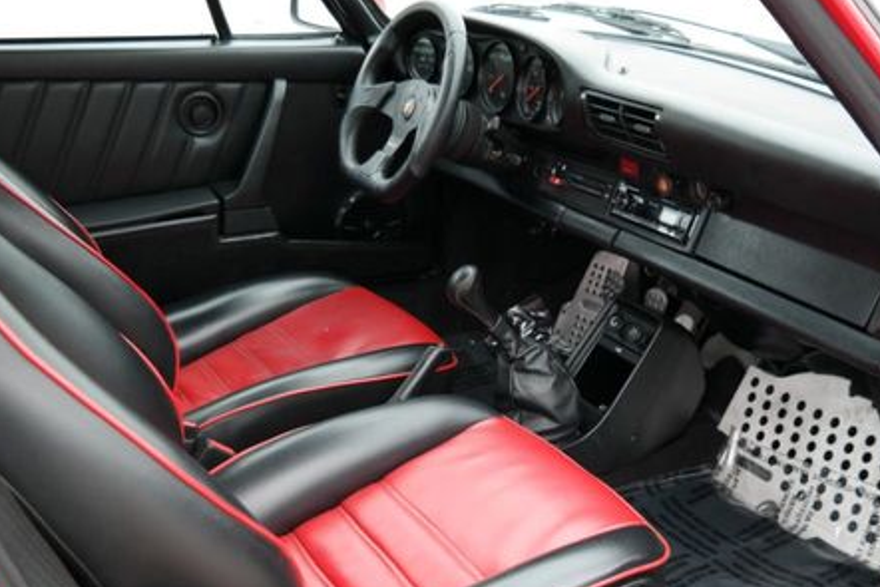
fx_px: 1027
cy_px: 385
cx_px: 520
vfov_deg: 31.7
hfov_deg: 46.2
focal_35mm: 42
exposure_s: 1/50
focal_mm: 19
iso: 200
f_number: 3.5
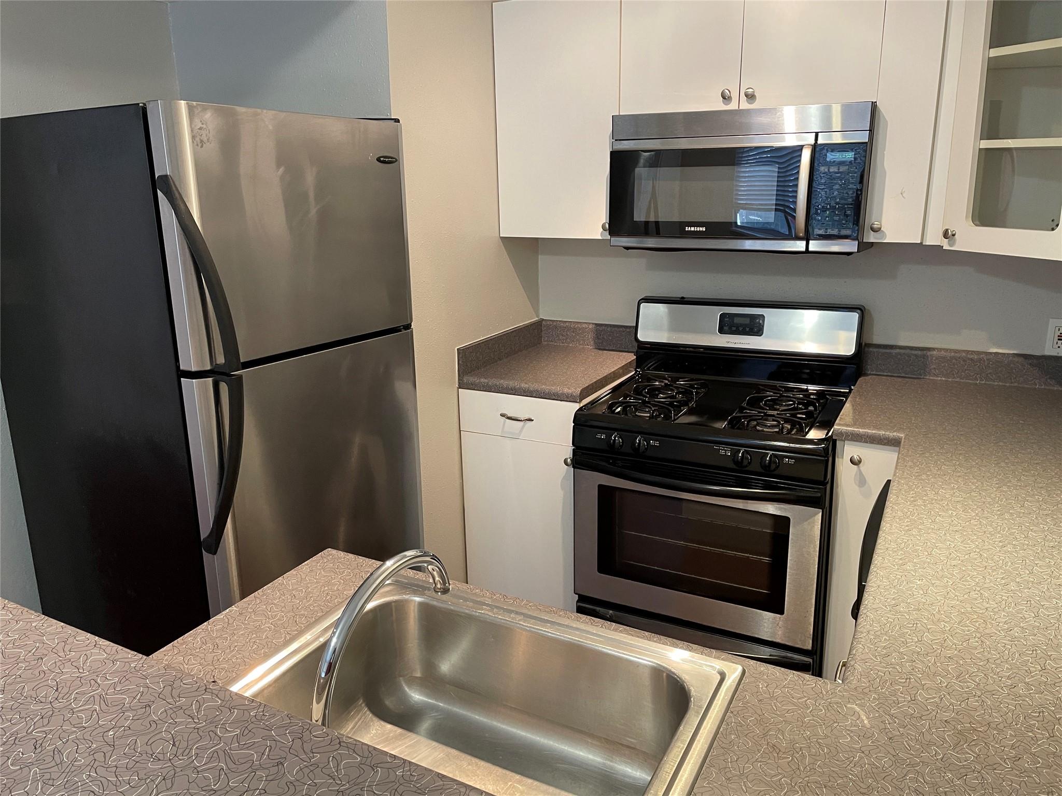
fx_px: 798
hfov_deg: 67.3
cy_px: 398
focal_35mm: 26
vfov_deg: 53.1
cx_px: 531
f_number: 1.6
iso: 250
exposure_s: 1/60
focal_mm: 4.2
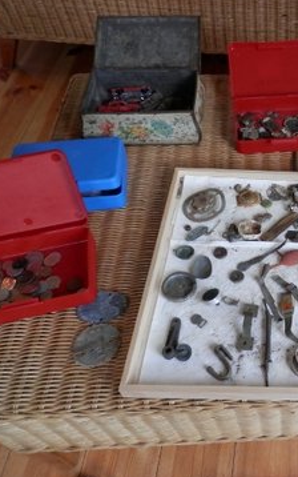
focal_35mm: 37
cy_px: 234
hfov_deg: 31.3
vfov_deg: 52.7
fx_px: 480
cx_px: 314
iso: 200
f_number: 3
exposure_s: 1/20
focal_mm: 4.5
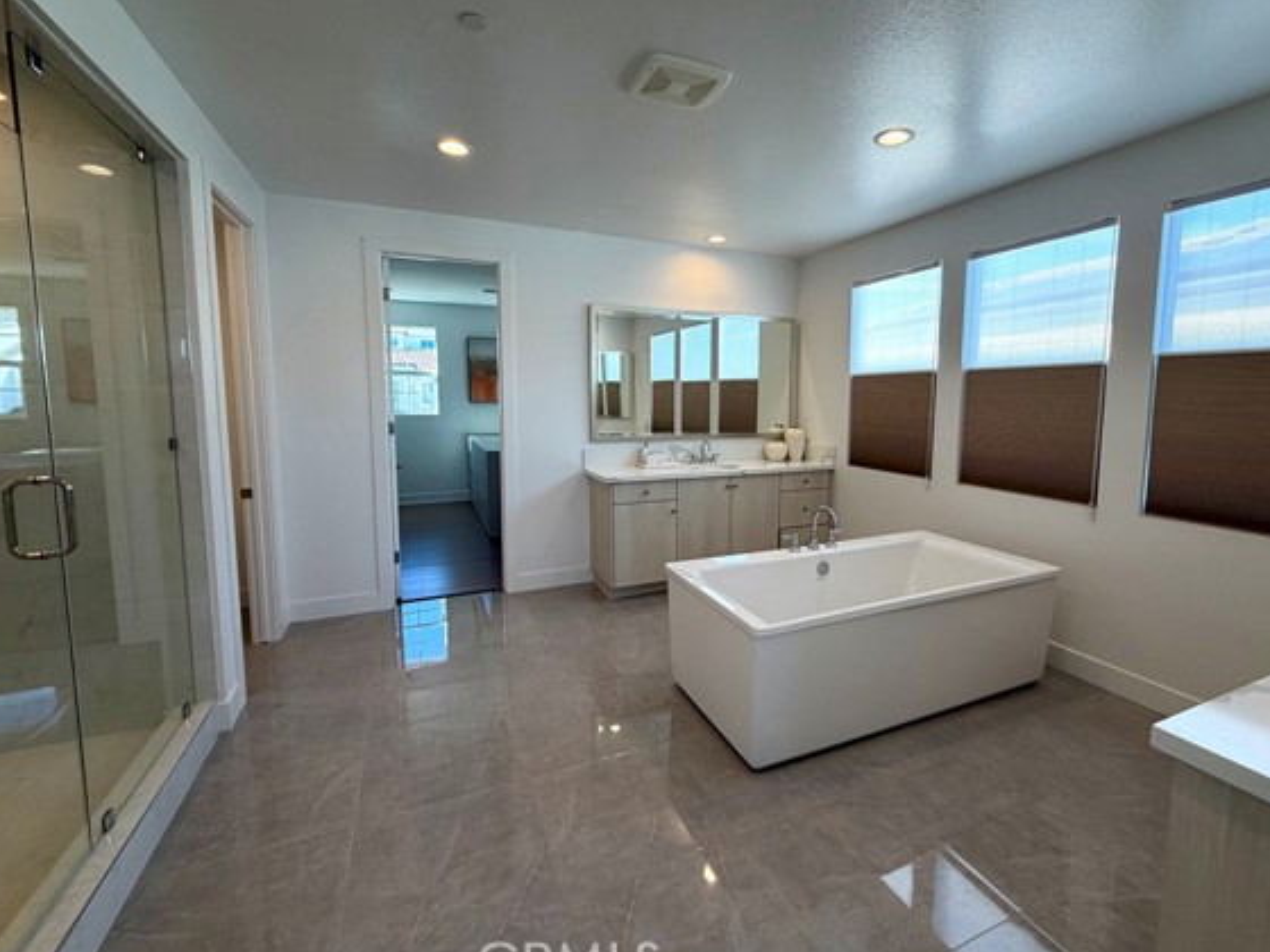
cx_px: 689
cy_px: 451
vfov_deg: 78.0
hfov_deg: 94.3
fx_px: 587
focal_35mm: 16
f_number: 2.2
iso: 80
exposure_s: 1/120
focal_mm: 2.22
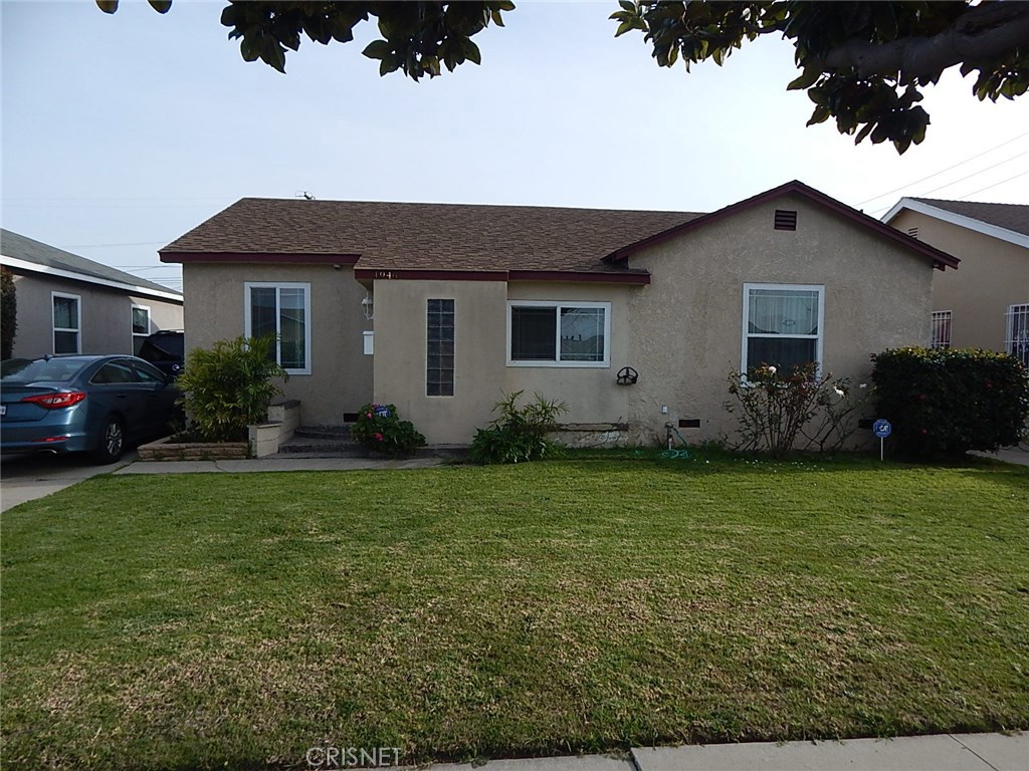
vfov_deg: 61.1
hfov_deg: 76.4
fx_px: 654
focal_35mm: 22
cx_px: 514
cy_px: 386
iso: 125
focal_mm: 4
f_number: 6
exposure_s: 1/400
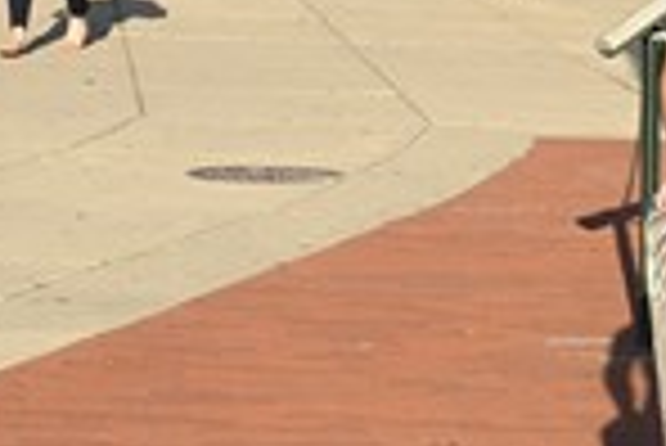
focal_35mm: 195
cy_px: 74
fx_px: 3608
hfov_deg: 10.3
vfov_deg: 7.1
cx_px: 846
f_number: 13
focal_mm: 35
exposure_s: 1/500
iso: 800
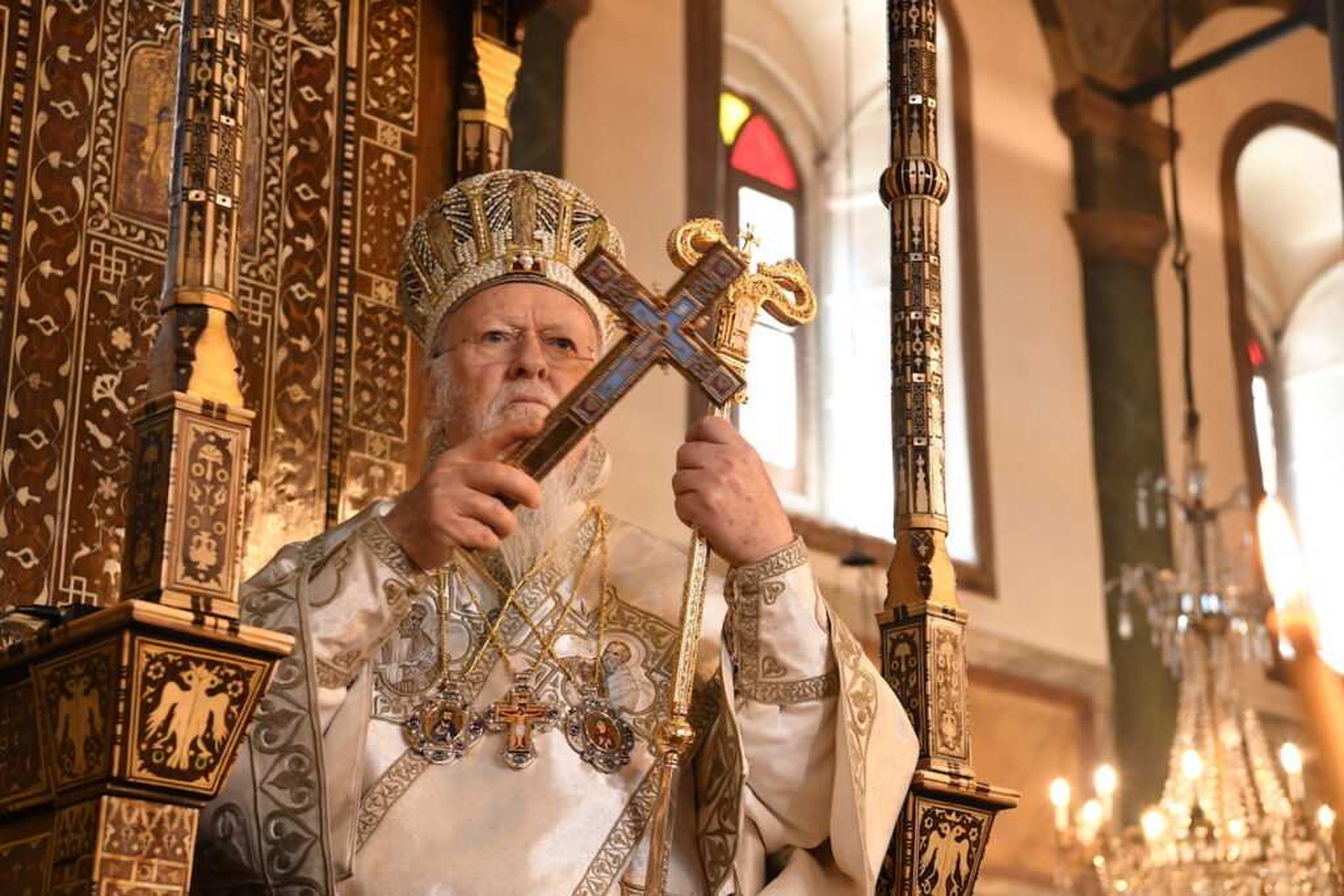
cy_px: 448
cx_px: 672
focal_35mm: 62
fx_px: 2315
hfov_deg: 32.4
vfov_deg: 21.9
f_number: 5.6
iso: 5000
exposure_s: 1/80
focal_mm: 62
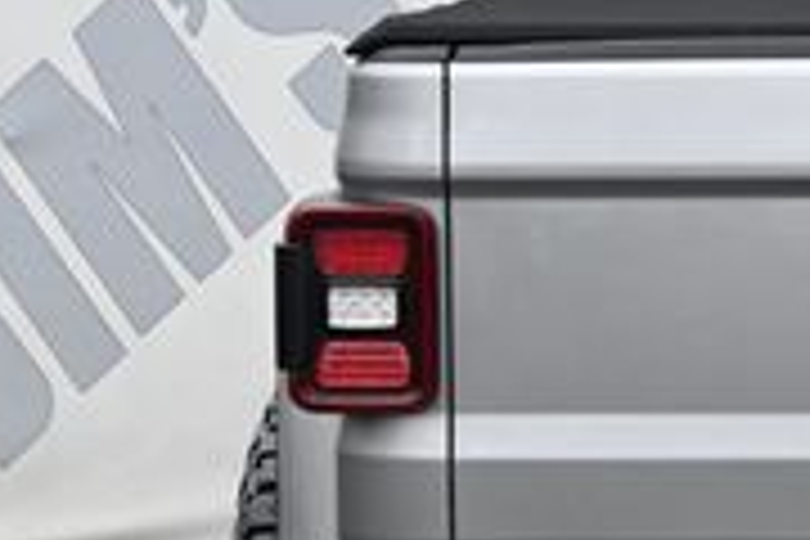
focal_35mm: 245
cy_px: 297
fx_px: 5512
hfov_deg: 8.3
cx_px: 1107
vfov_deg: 5.6
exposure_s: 1/250
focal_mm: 46
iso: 250
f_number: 6
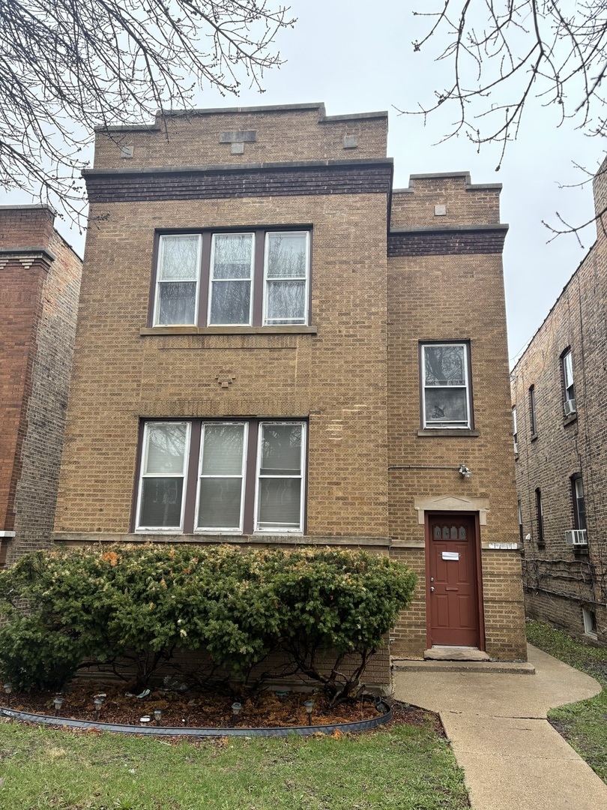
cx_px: 304
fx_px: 608
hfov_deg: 53.1
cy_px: 405
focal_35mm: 26
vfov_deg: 67.3
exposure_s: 1/782
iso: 64
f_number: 1.6
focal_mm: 5.96
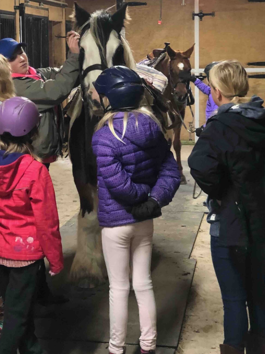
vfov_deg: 24.0
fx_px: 826
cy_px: 122
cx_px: 90
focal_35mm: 81
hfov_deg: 18.2
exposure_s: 1/12
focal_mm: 6
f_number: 2.4
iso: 160
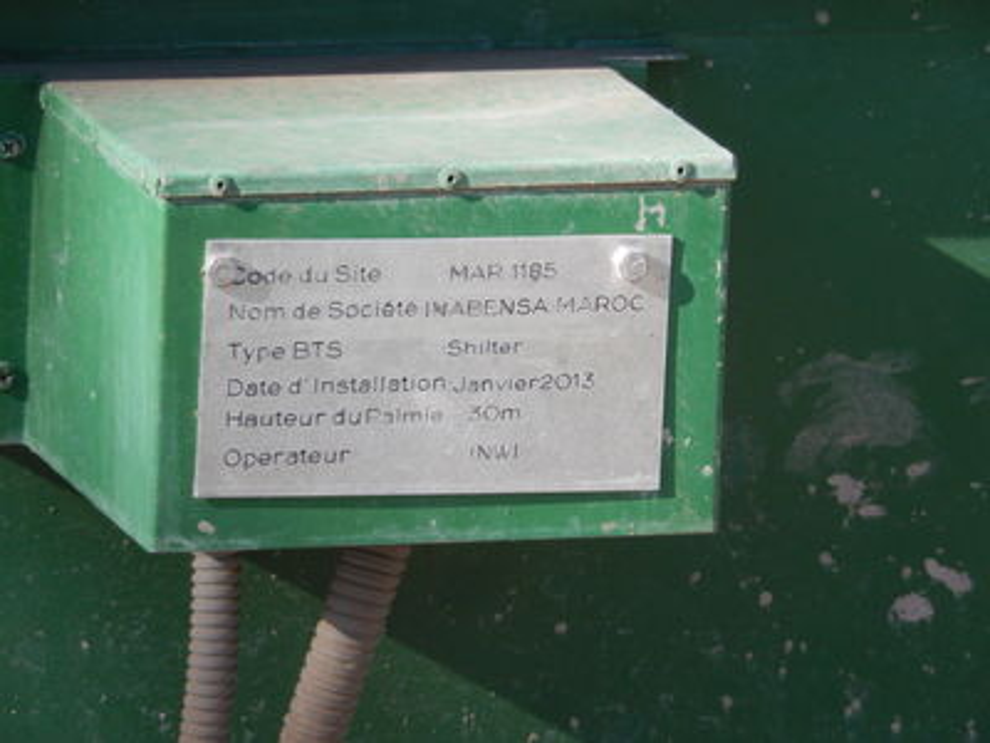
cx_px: 495
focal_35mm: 550
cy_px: 372
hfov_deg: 3.6
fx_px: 15730
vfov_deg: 2.7
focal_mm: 99
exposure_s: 1/250
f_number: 6.3
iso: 280
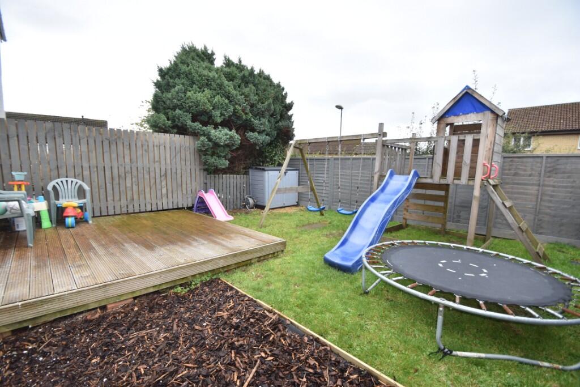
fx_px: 242
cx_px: 290
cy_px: 194
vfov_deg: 77.3
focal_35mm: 15
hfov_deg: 100.4
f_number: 4.5
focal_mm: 10
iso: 100
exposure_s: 1/125
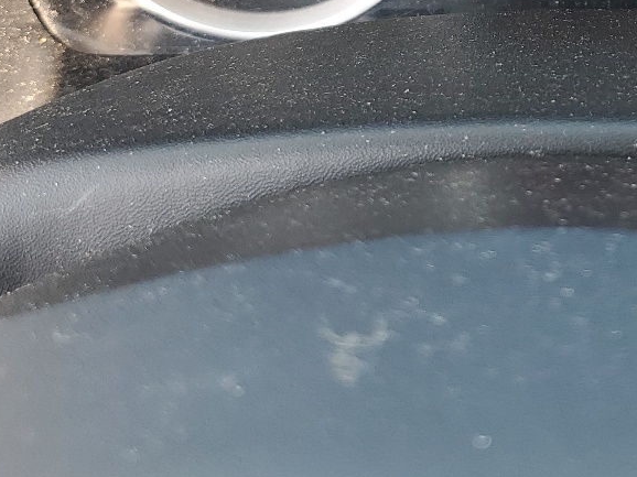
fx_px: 1324
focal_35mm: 72
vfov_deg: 19.2
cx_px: 568
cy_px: -110
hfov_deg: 26.2
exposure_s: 1/130
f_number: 1.5
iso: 50
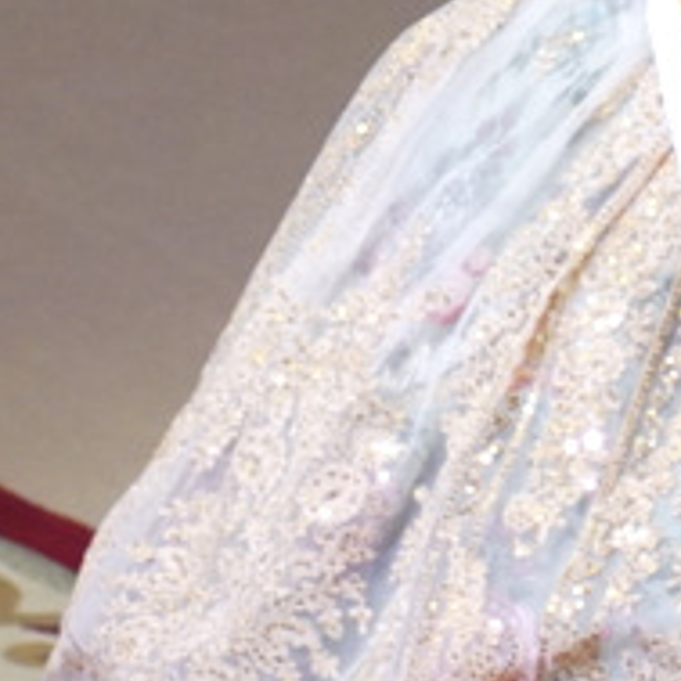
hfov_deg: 1.4
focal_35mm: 1297
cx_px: 735
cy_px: 0
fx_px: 28868
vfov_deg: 1.4
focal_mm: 160
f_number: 5.6
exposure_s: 1/250
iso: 2000
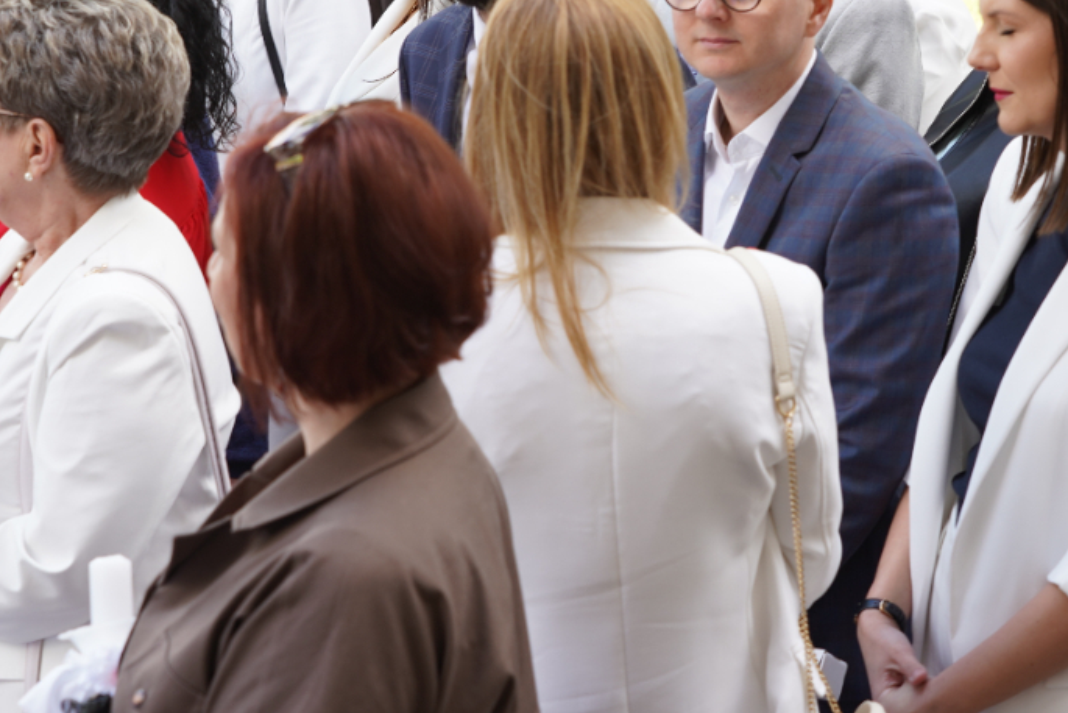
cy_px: 190
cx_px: 527
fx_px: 3264
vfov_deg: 12.4
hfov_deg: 18.6
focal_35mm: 110
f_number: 5.6
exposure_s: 1/100
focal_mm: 58
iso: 160
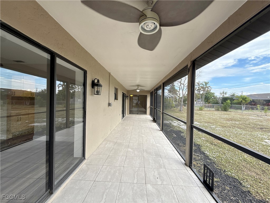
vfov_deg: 85.7
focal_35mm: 14
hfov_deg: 102.1
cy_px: 102
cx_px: 135
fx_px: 109
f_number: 2.2
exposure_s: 1/205
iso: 64
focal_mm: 2.22
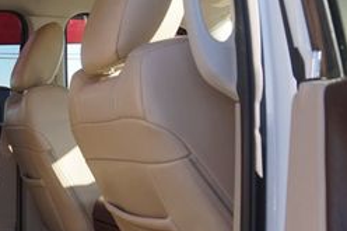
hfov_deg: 27.5
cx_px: -94
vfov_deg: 21.6
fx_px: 597
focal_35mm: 62
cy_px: 183
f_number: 6.3
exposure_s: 1/80
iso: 100
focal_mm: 16
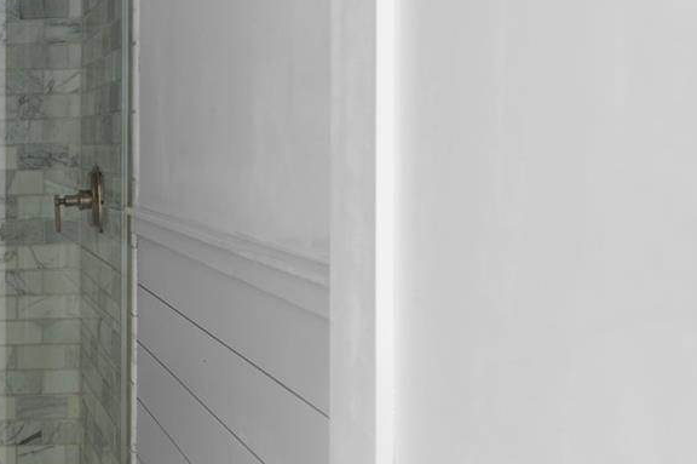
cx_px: -92
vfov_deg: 21.1
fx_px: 1238
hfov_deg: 28.3
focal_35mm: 64
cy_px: 136
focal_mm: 18
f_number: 7.1
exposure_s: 1/1.25
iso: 320
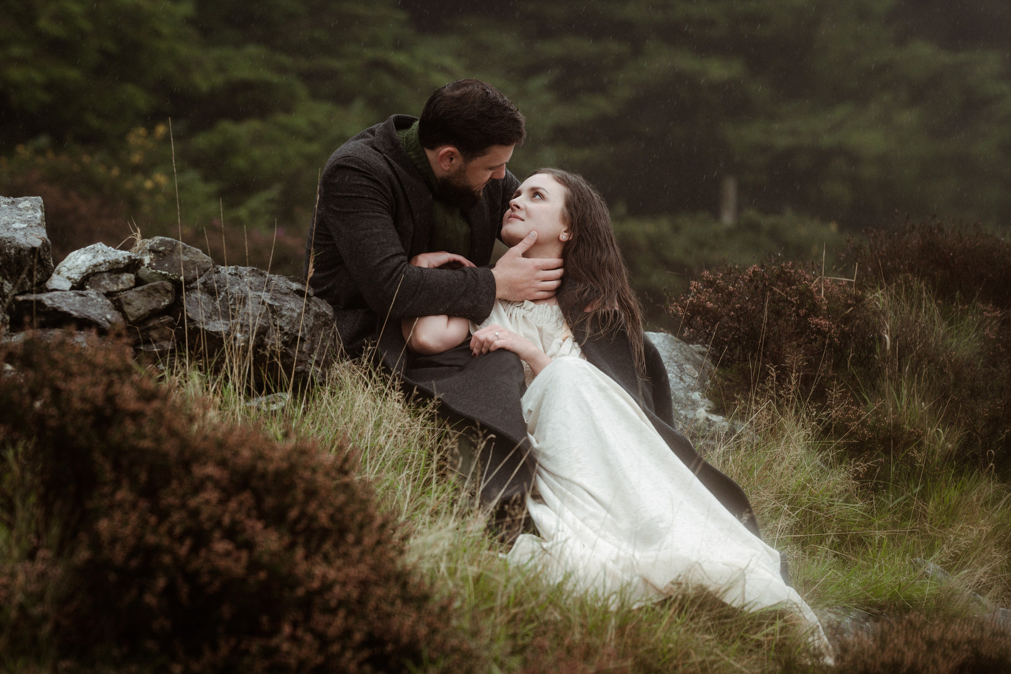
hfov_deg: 15.2
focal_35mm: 135
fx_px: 3791
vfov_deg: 10.2
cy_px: 337
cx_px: 506
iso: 500
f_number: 4
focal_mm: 135
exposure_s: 1/500
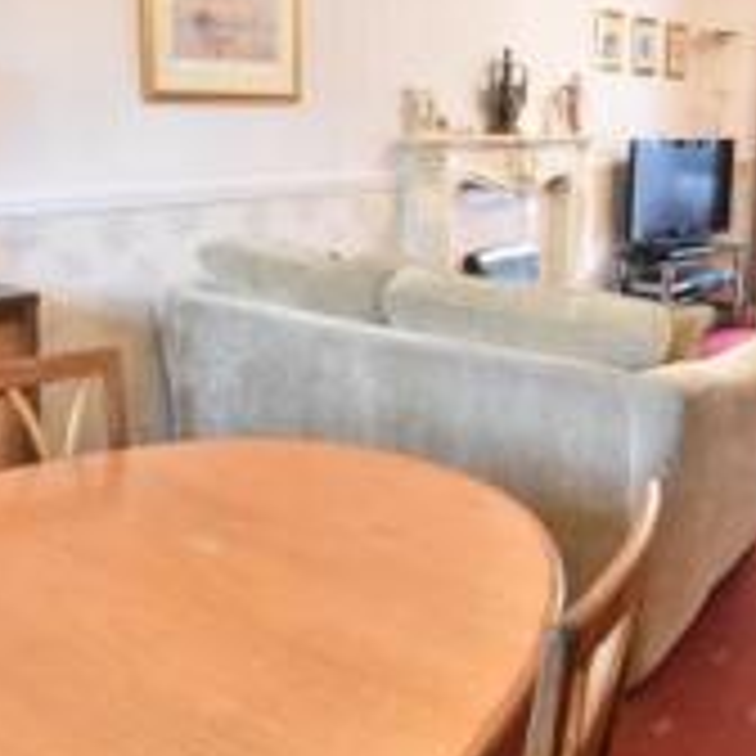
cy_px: 191
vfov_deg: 44.5
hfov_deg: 45.0
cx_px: 531
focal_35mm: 36
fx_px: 890
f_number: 4.5
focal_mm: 10
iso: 400
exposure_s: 1/15
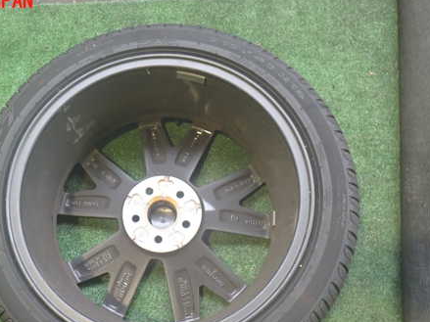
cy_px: 209
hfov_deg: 45.2
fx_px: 509
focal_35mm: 41
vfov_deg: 34.9
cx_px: 149
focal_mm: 5.4
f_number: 2.3
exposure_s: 1/30
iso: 400
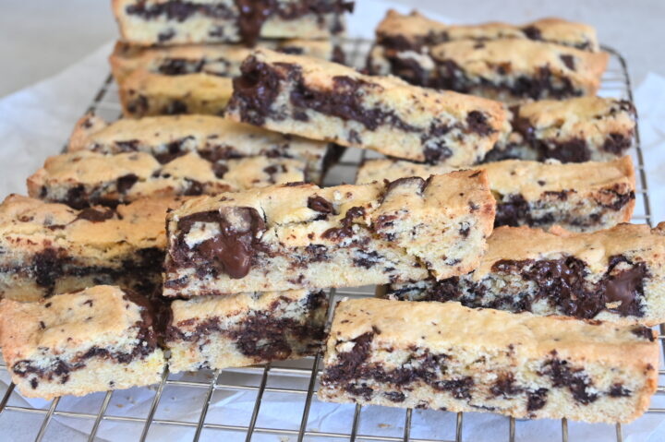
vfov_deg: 21.5
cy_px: 221
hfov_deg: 31.9
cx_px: 332
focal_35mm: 63
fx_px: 1163
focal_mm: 42
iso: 200
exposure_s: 1/25
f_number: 5.6
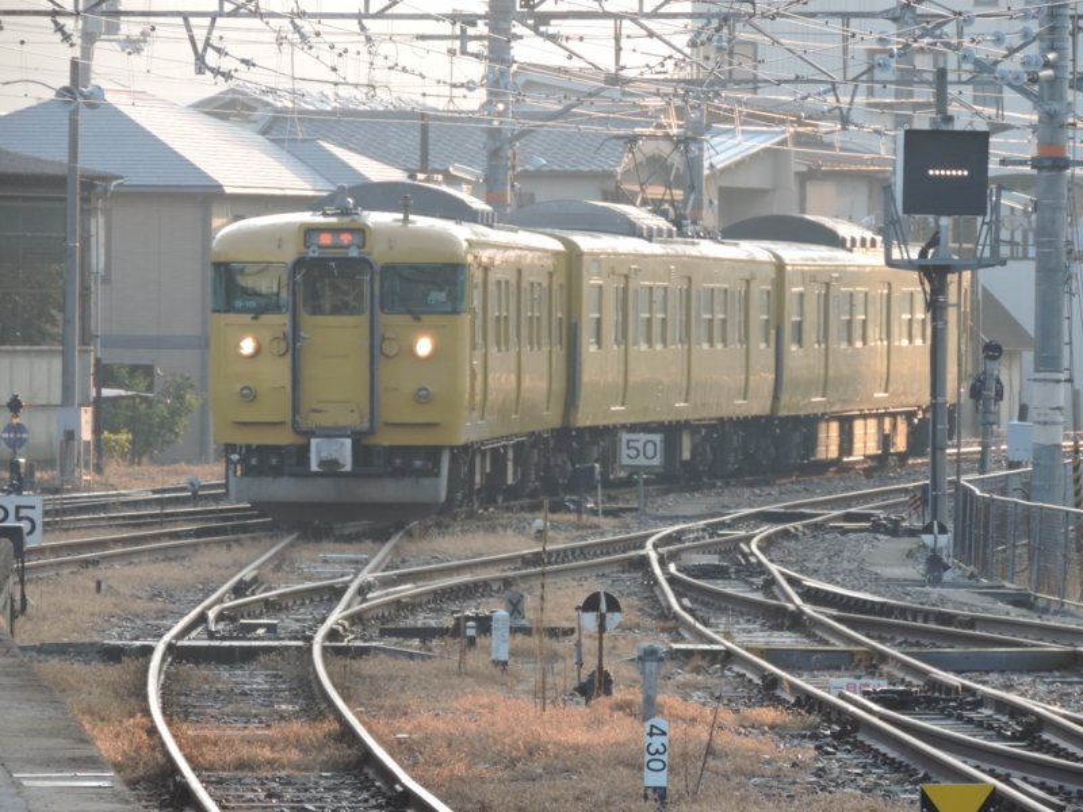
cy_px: 406
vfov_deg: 4.6
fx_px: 10168
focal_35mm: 325
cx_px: 542
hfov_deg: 6.1
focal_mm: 57.9
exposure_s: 1/200
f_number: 4.8
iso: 250
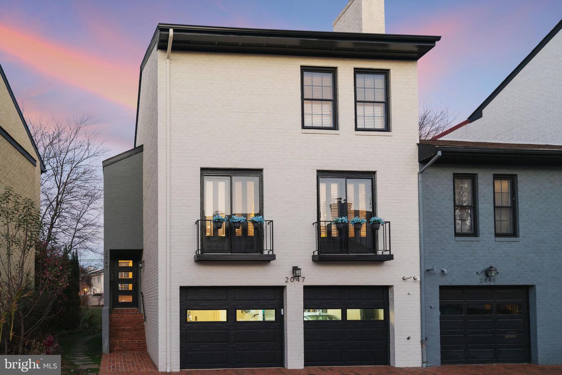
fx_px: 468
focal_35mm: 30
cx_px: 281
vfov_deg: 43.6
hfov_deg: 61.9
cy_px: 188
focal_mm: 30
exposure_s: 1/8
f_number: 8
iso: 640
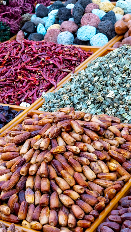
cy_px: 143
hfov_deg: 14.1
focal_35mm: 85
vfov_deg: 25.0
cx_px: 125
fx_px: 525
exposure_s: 1/100
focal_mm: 26
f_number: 2.8
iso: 100
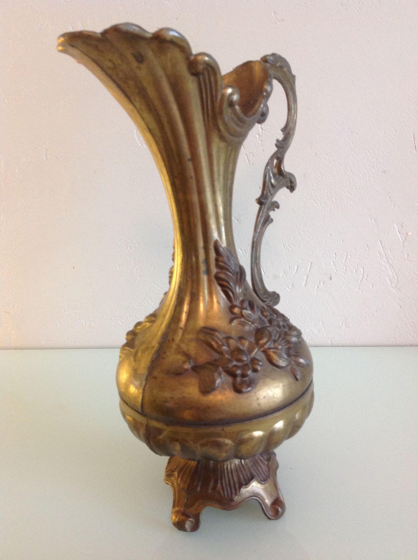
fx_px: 565
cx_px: 209
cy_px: 280
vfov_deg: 52.7
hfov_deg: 40.6
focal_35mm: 35
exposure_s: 1/17
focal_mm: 4.28
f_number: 2.4
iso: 200
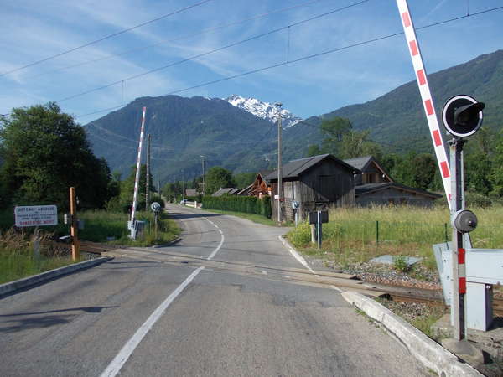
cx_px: 252
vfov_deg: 49.7
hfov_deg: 63.4
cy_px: 188
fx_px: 407
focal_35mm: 28
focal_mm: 4
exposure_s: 1/320
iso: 80
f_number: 5.4
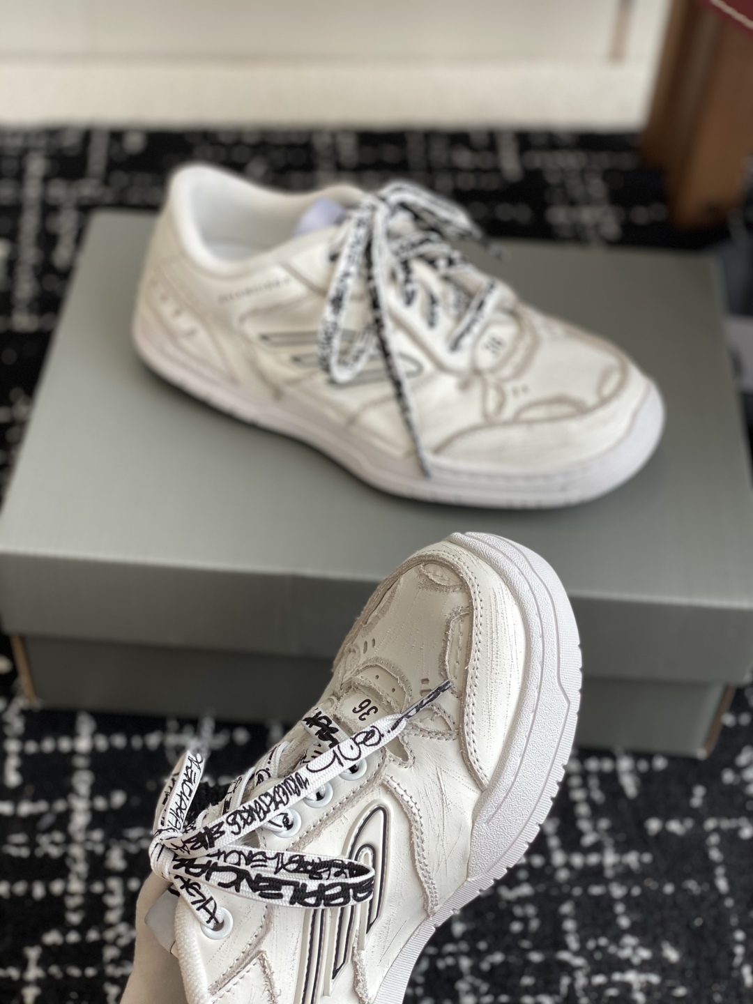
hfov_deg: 28.0
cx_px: 376
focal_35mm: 52
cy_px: 502
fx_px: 1508
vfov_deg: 36.8
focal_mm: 6
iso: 20
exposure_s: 1/172
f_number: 2
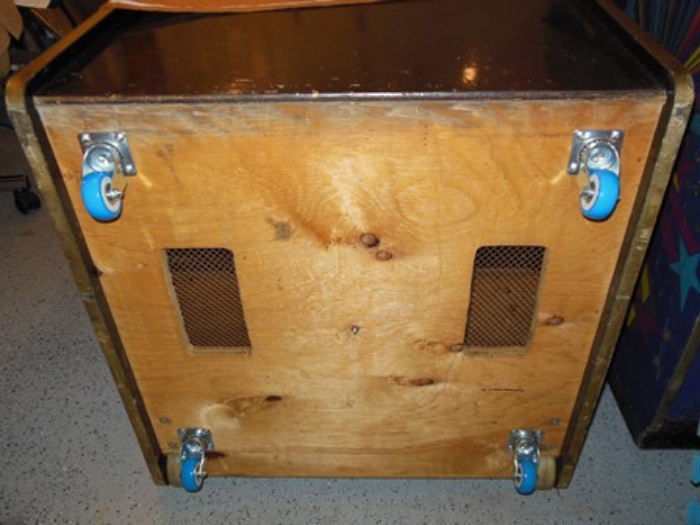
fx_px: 506
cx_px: 350
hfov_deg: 69.4
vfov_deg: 54.9
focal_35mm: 25
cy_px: 262
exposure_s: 1/25
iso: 200
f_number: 3.2
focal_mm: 4.5
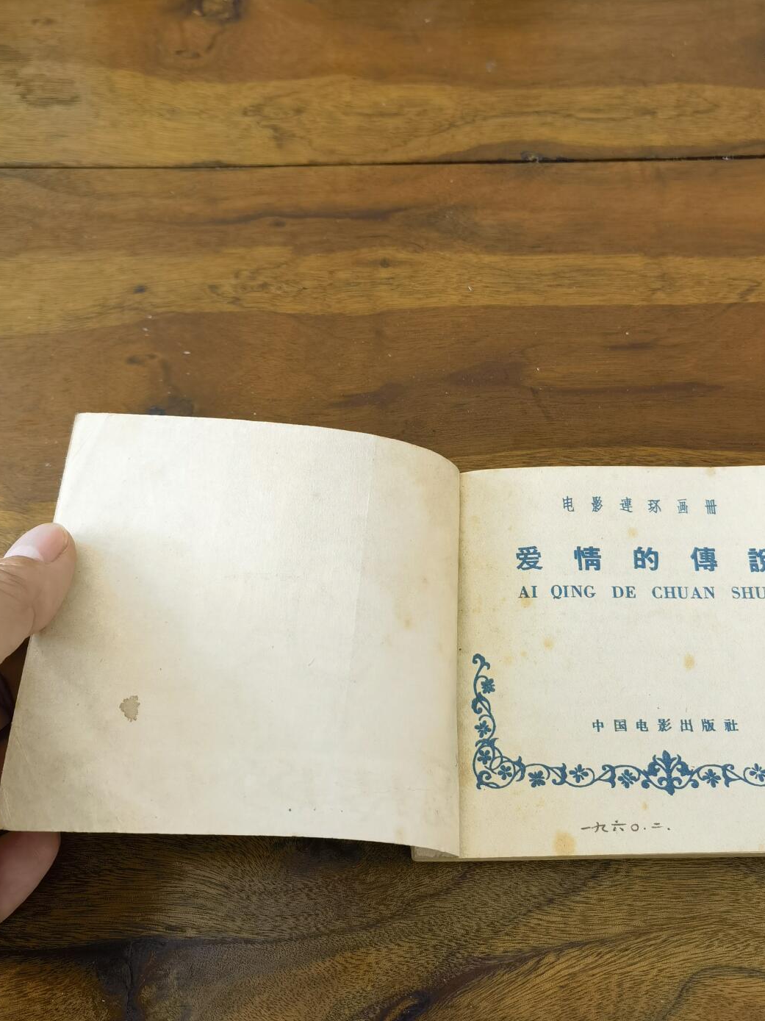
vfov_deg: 52.4
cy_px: 436
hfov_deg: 40.6
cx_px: 441
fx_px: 1032
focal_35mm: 35
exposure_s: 1/120
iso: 200
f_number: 1.9
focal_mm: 6.67
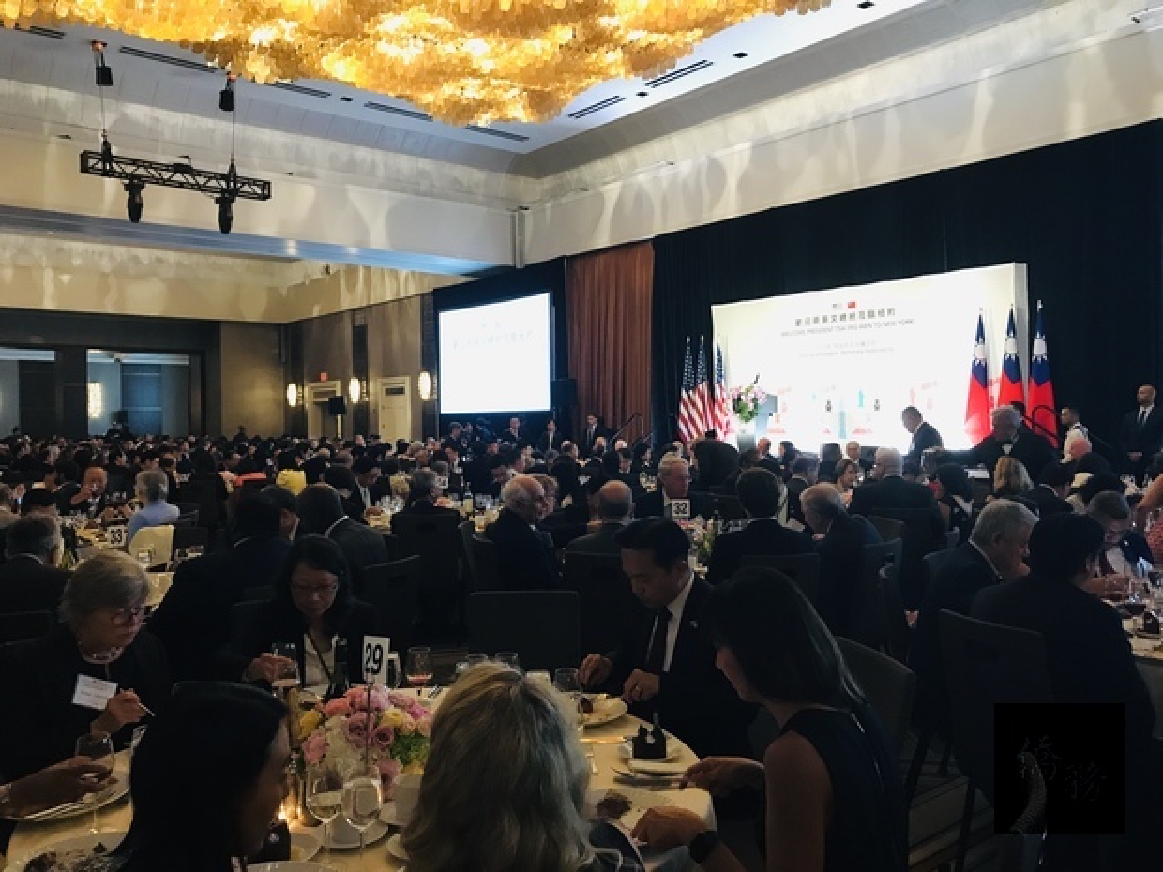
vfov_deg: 49.7
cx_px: 582
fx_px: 941
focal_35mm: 28
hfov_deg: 63.4
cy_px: 436
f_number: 1.8
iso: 64
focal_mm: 3.99
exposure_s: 1/15
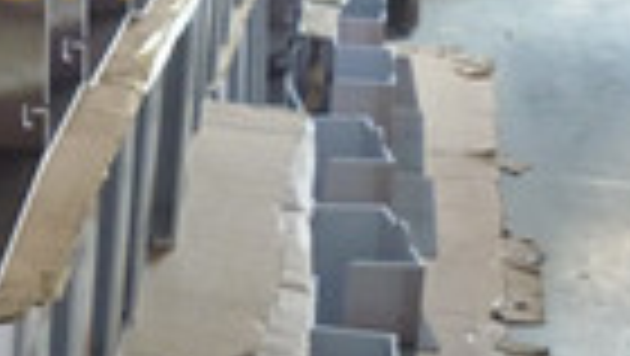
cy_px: 34
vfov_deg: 9.5
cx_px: -482
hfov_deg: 14.8
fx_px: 2140
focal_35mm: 128
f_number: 2.8
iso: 80
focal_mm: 5.5
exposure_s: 1/40
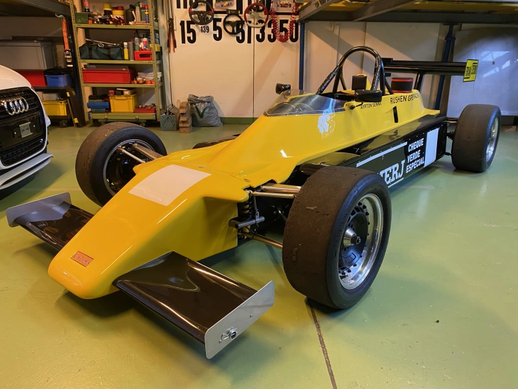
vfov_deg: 53.1
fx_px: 389
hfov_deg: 67.3
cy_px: 194
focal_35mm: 26
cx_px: 259
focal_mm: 4.25
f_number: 1.8
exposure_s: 1/50
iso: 200
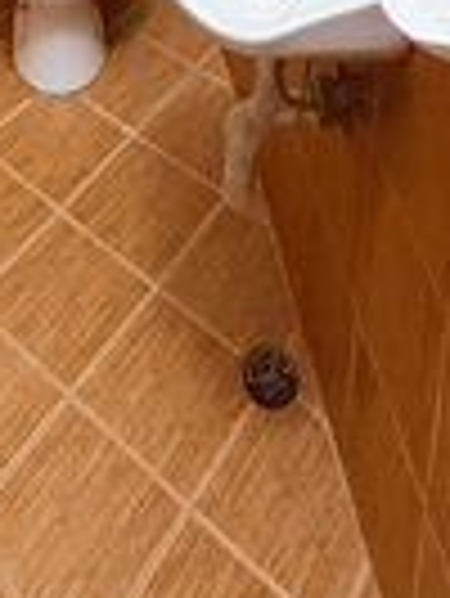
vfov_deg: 22.3
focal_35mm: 56
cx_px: 124
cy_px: -450
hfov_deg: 25.9
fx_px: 969
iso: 320
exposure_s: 1/50
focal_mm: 2.22
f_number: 2.2
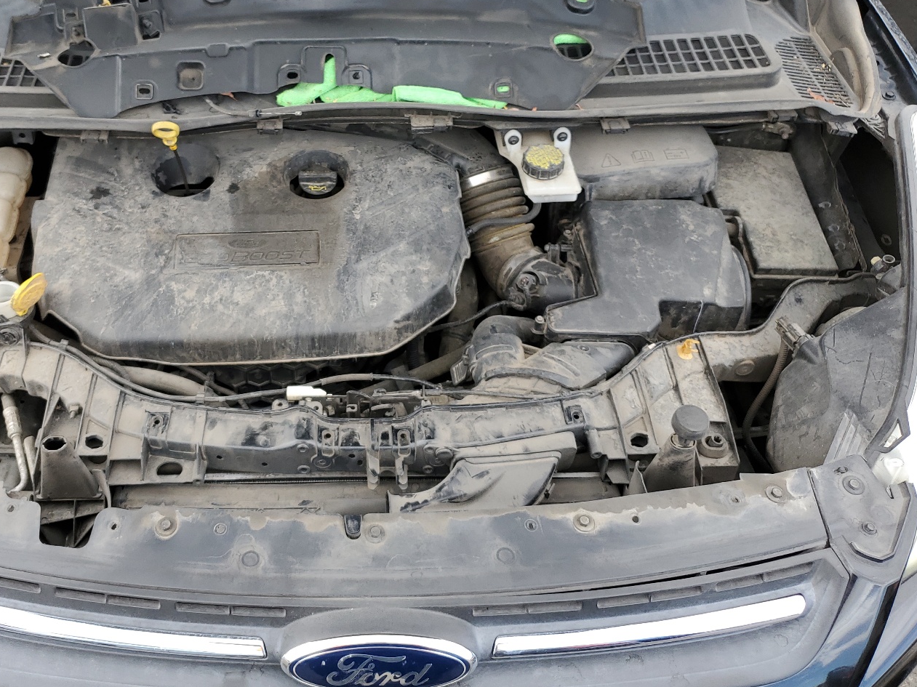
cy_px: 252
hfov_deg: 54.8
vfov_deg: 42.6
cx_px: 350
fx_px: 874
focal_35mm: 33
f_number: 1.5
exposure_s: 1/500
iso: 50
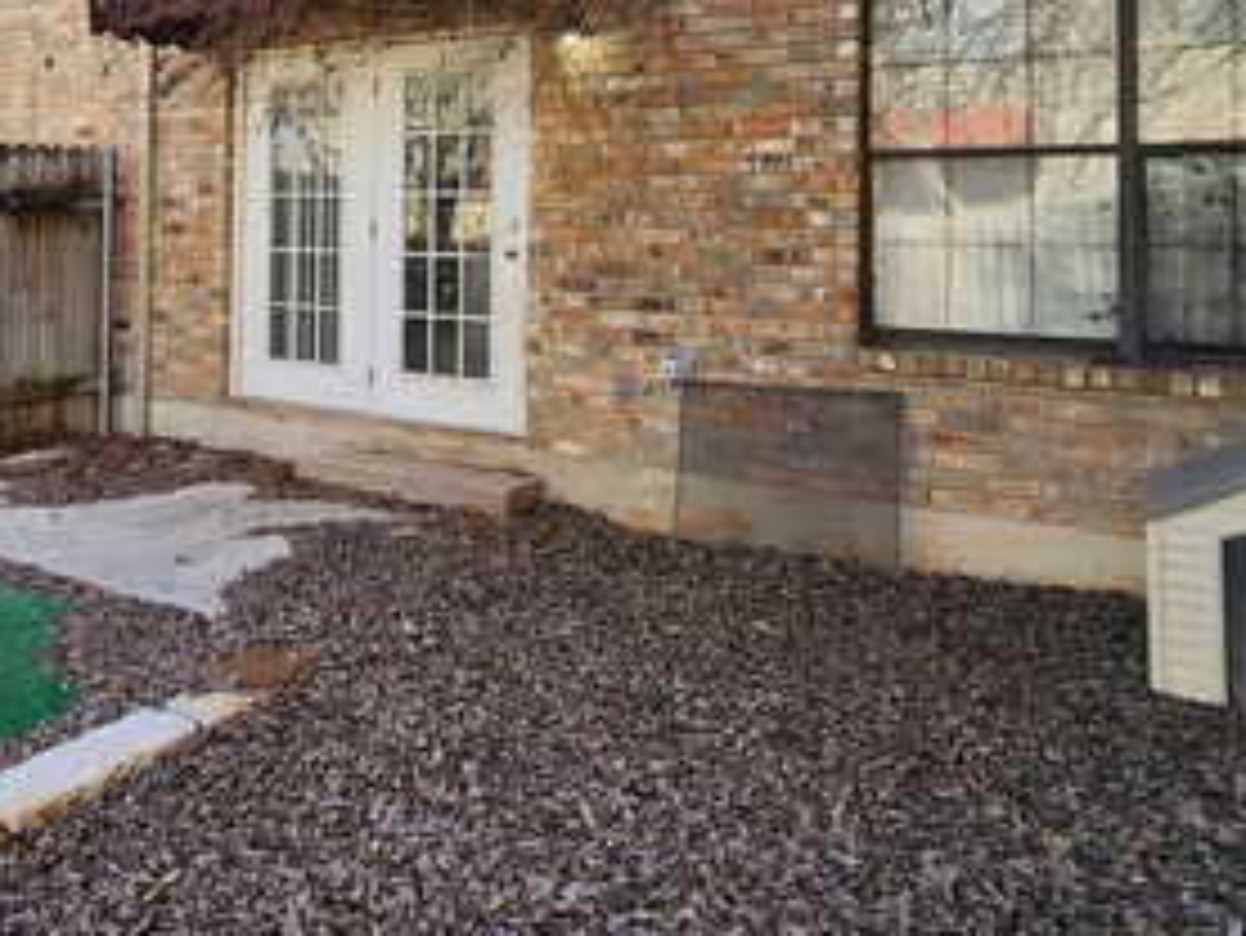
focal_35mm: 30
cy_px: 216
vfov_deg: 45.0
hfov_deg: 55.6
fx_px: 1080
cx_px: 247
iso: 50
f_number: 2.2
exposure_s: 1/225
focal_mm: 2.2
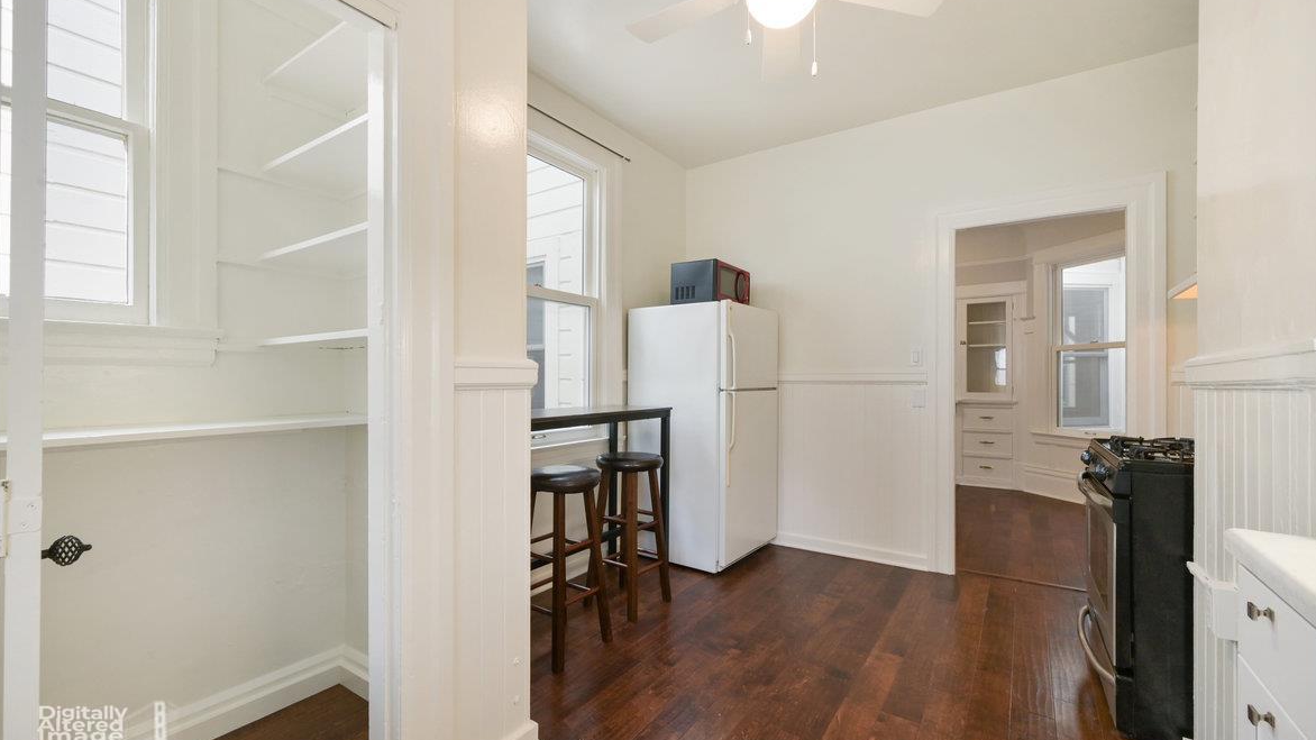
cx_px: 668
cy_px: 378
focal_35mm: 15
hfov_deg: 103.0
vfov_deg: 70.5
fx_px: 523
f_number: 11
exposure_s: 1/13
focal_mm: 14
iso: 640
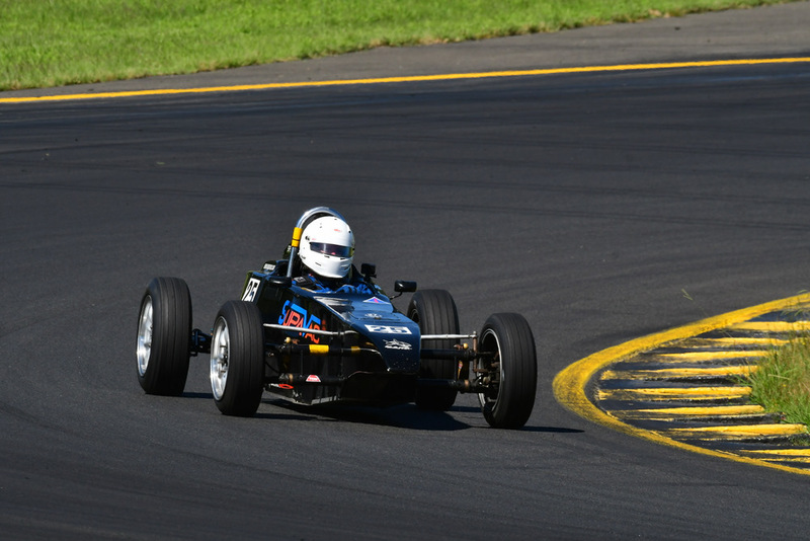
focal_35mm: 660
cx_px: 405
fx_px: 14855
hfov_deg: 3.1
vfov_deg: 2.1
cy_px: 270
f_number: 11
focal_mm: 440
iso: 400
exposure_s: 1/640
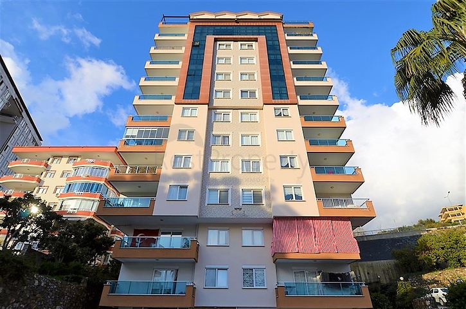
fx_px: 232
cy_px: 154
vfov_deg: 67.1
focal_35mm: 18
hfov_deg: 90.1
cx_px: 233
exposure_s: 1/250
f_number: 10
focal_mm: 12
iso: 100
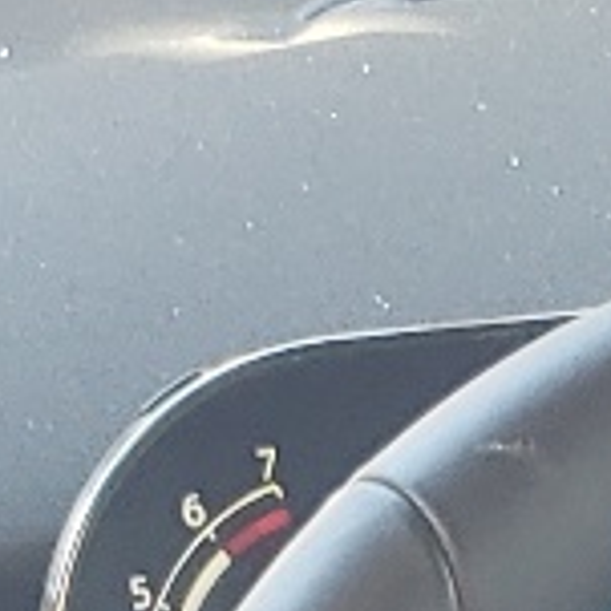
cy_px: 1708
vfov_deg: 6.6
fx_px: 4873
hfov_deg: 7.0
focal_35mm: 244
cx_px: 1182
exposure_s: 1/60.2
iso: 76
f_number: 1.5
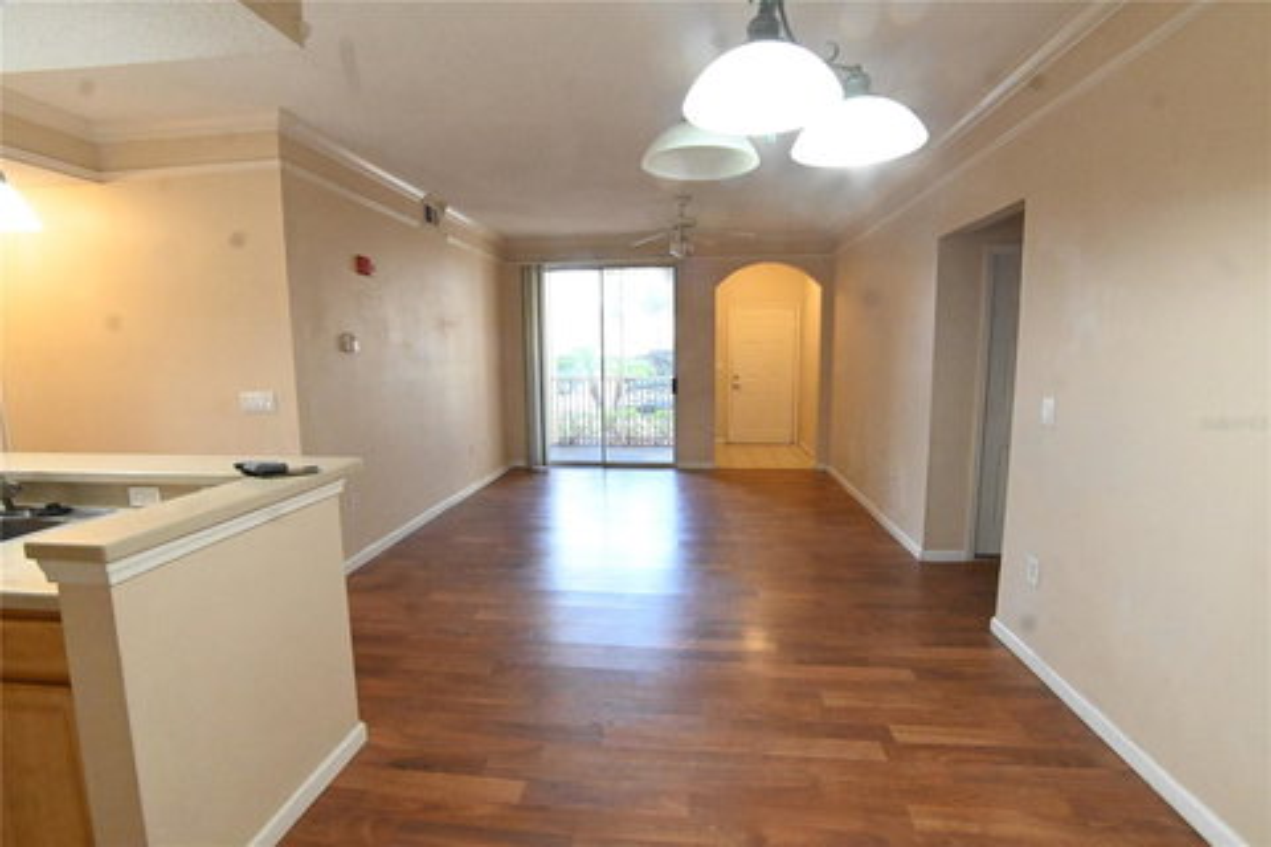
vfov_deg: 77.3
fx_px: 530
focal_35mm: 15
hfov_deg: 100.4
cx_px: 636
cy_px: 424
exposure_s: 1/125
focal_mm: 10
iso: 10000
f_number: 9
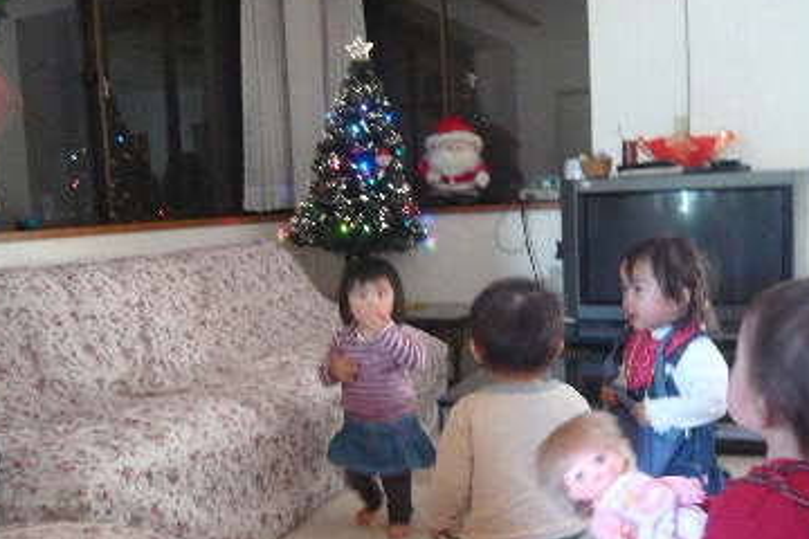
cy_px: 286
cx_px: 443
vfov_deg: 38.9
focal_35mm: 34
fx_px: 764
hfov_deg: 55.7
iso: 400
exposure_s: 1/13
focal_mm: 4.6
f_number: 2.8
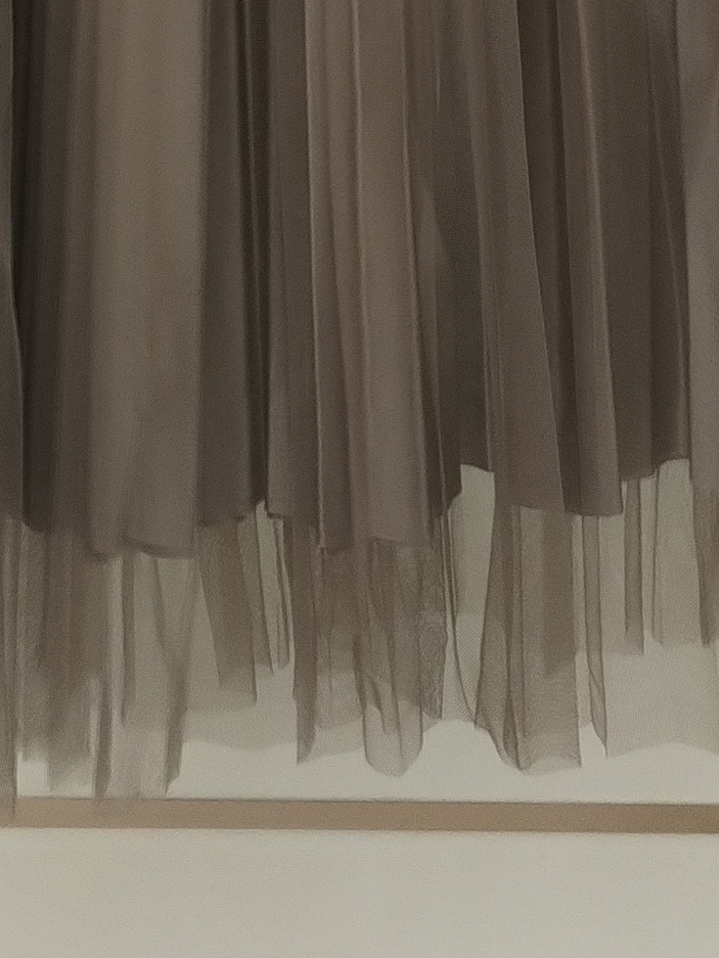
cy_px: -643
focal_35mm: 107
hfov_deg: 13.8
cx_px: 213
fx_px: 2963
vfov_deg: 16.1
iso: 252
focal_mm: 4.75
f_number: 1.8
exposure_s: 1/100
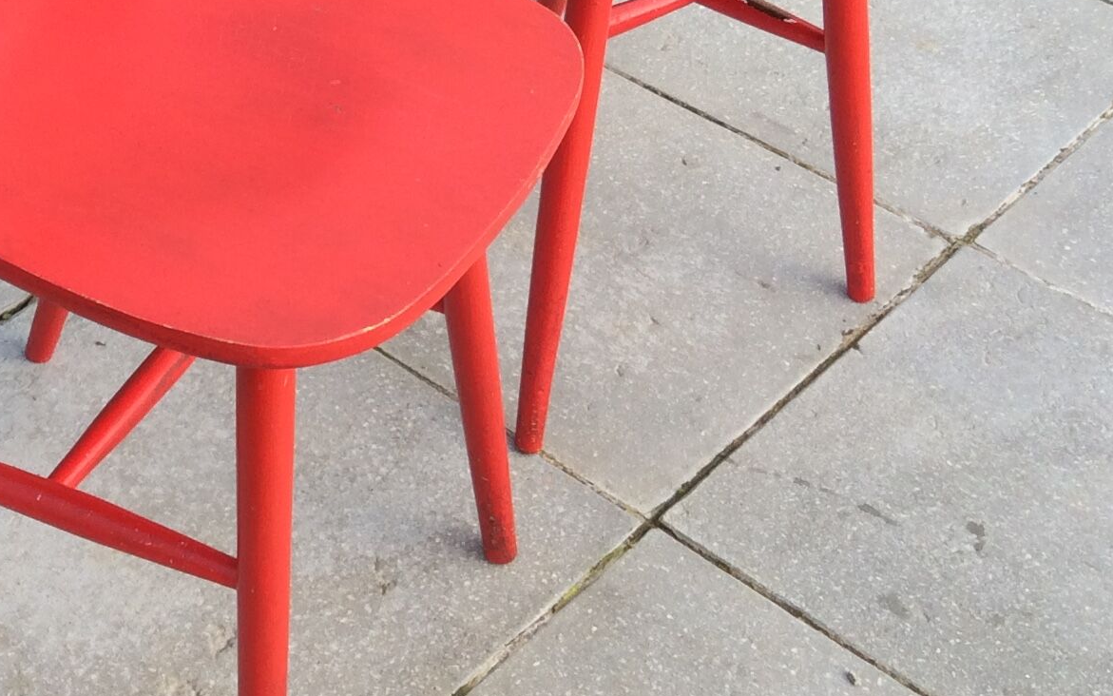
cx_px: 171
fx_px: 2275
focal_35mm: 75
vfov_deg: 17.1
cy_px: 70
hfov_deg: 26.8
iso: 32
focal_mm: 3.3
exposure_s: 1/309
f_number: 2.4
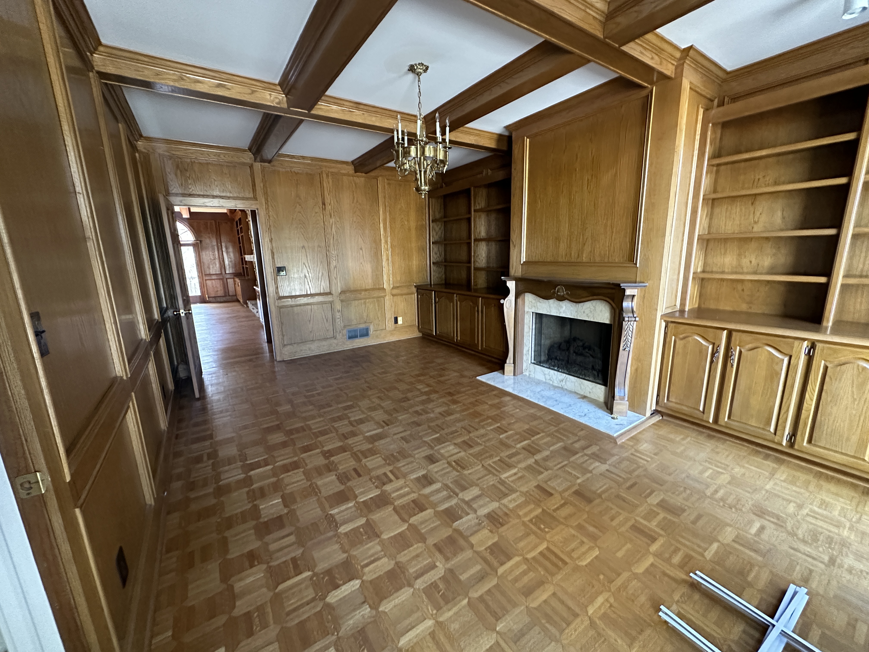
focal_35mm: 14
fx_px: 351
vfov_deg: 85.7
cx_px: 434
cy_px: 326
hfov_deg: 102.1
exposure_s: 1/60
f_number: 2.2
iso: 640
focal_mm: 2.22
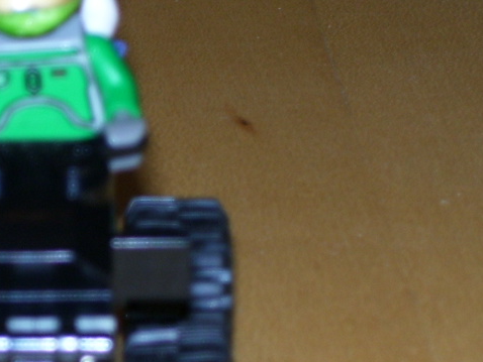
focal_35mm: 271
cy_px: 220
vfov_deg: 5.5
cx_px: 41
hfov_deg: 7.3
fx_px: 3783
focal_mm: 18
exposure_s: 1/90
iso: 80
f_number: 4.6
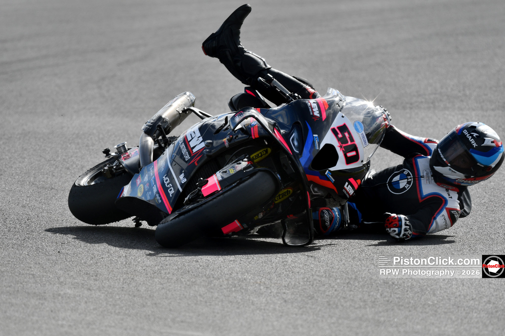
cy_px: 168
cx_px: 252
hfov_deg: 2.8
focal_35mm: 750
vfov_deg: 1.8
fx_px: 10519
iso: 160
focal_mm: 500
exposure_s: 1/1250
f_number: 5.6
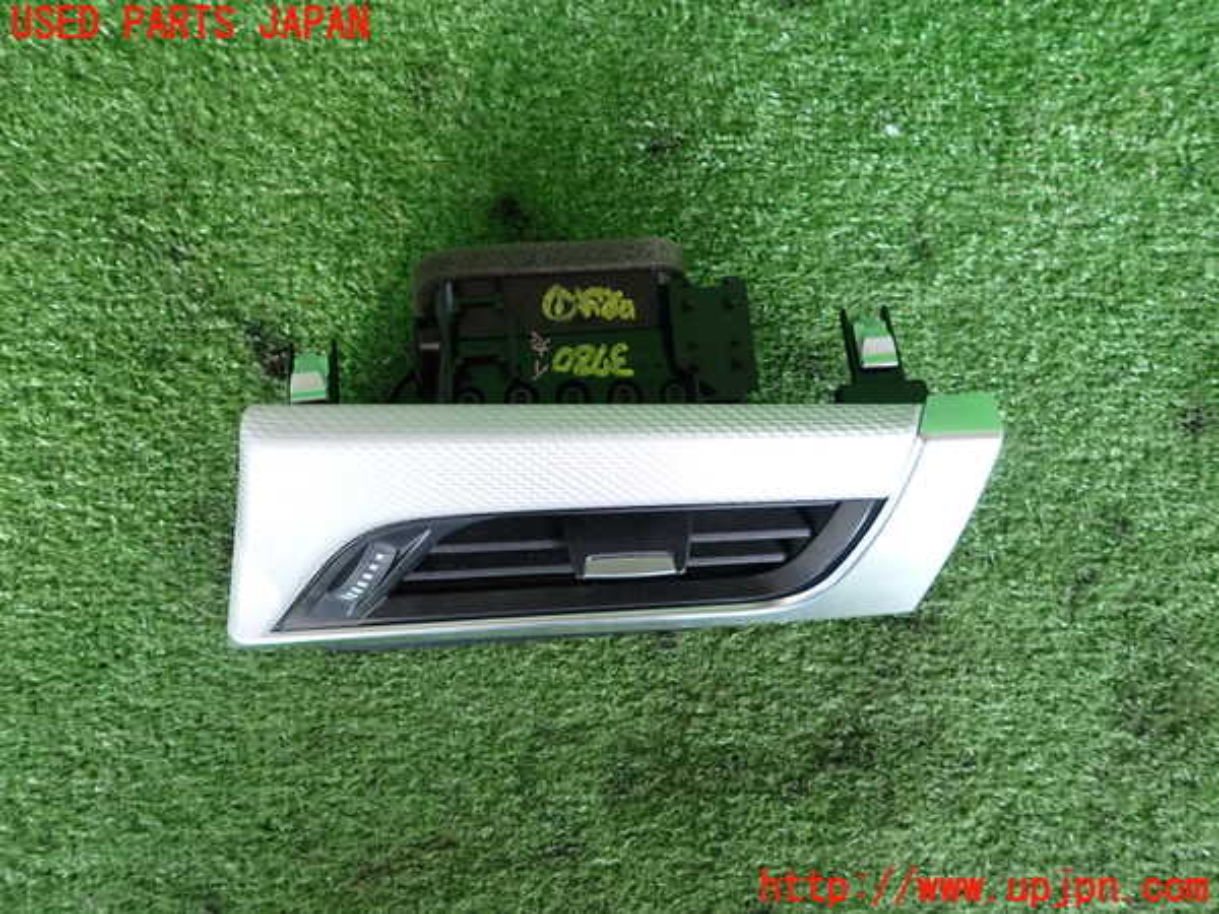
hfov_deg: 69.4
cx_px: 610
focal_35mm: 25
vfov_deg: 54.9
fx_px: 880
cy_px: 457
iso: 200
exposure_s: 1/80
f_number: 2
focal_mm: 4.5
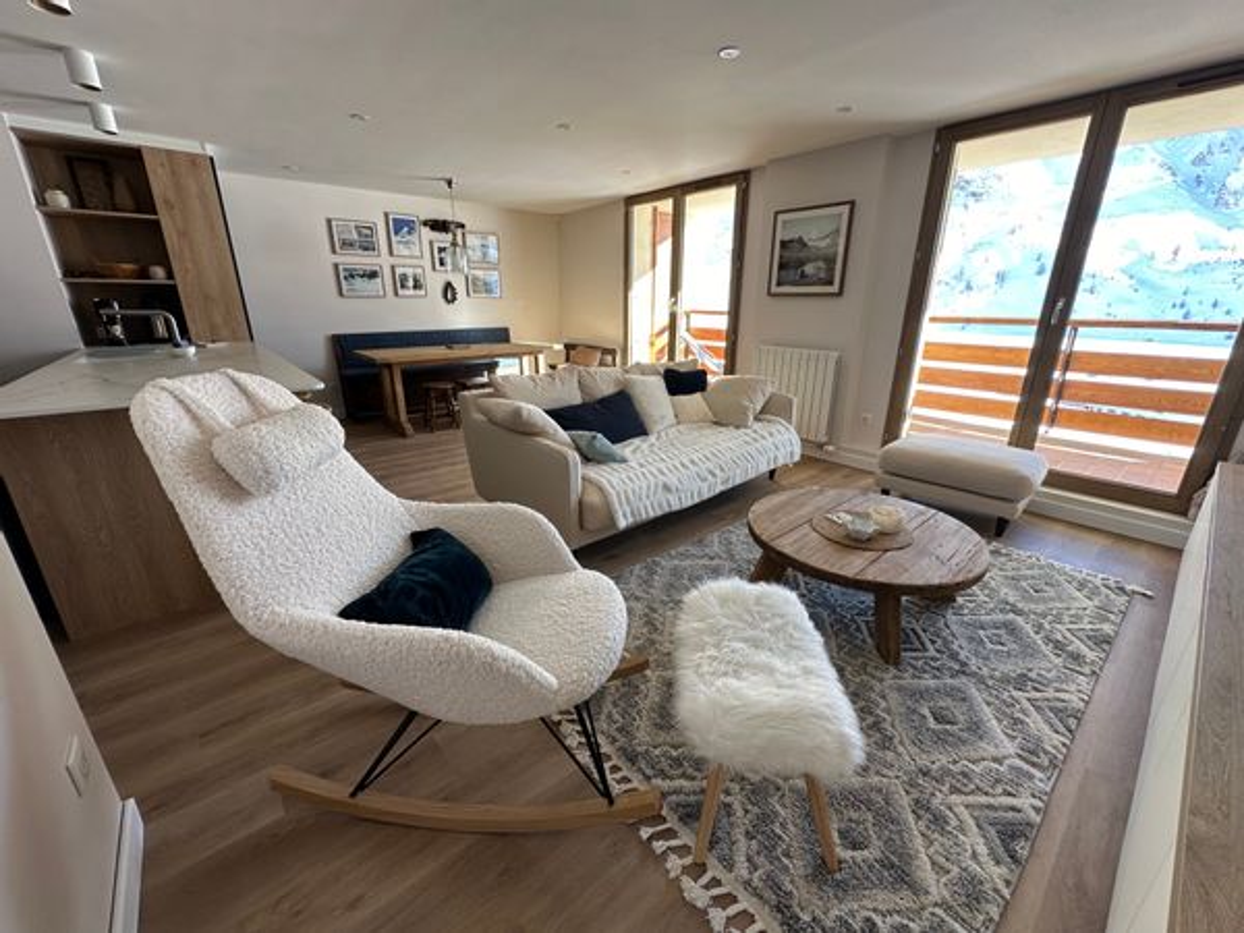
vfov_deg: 85.7
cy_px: 466
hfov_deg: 102.1
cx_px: 622
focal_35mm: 14
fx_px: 503
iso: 50
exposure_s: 1/99
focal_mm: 2.22
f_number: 2.2
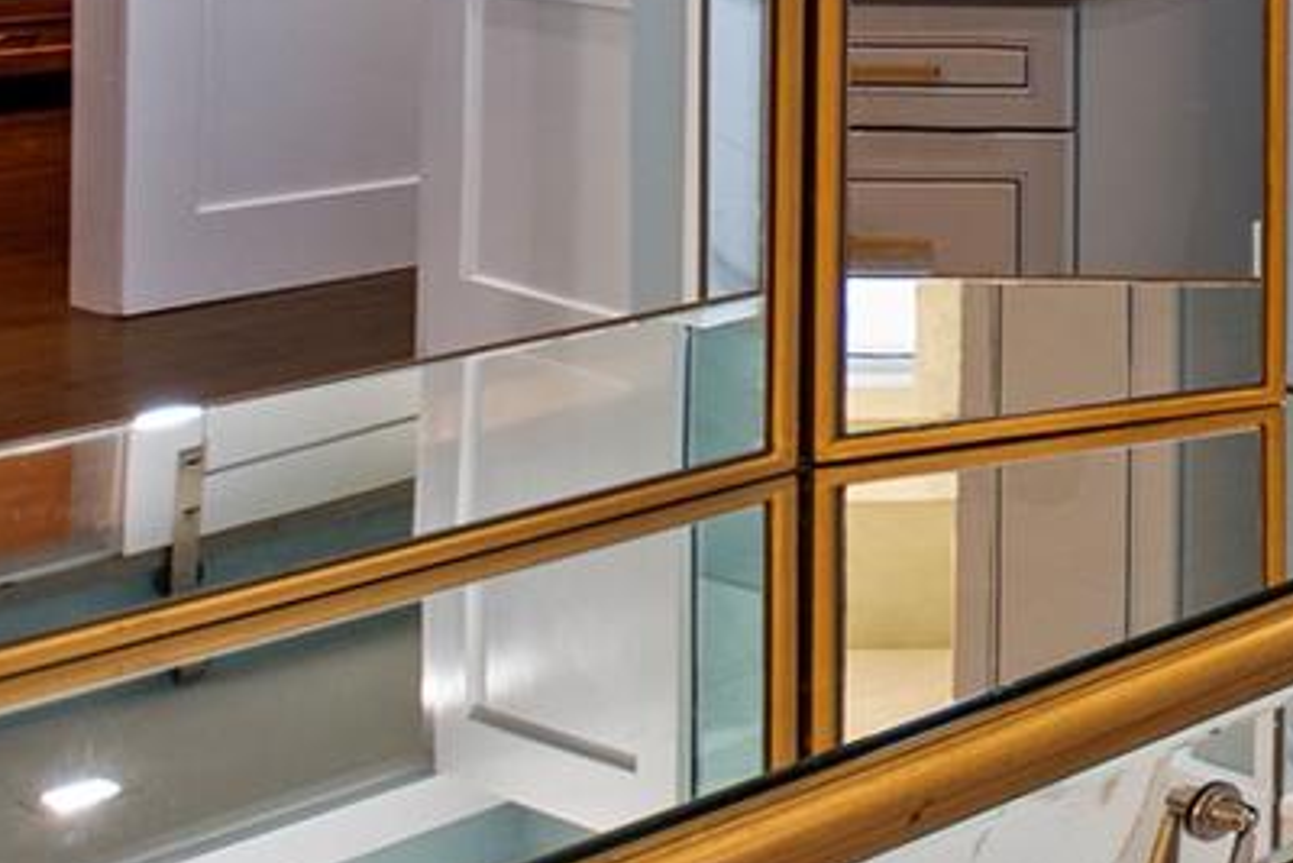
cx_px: 2450
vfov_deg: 20.5
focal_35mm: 60
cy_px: -291
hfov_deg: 20.4
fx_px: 2156
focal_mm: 10
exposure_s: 1/3
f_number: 4.5
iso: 400
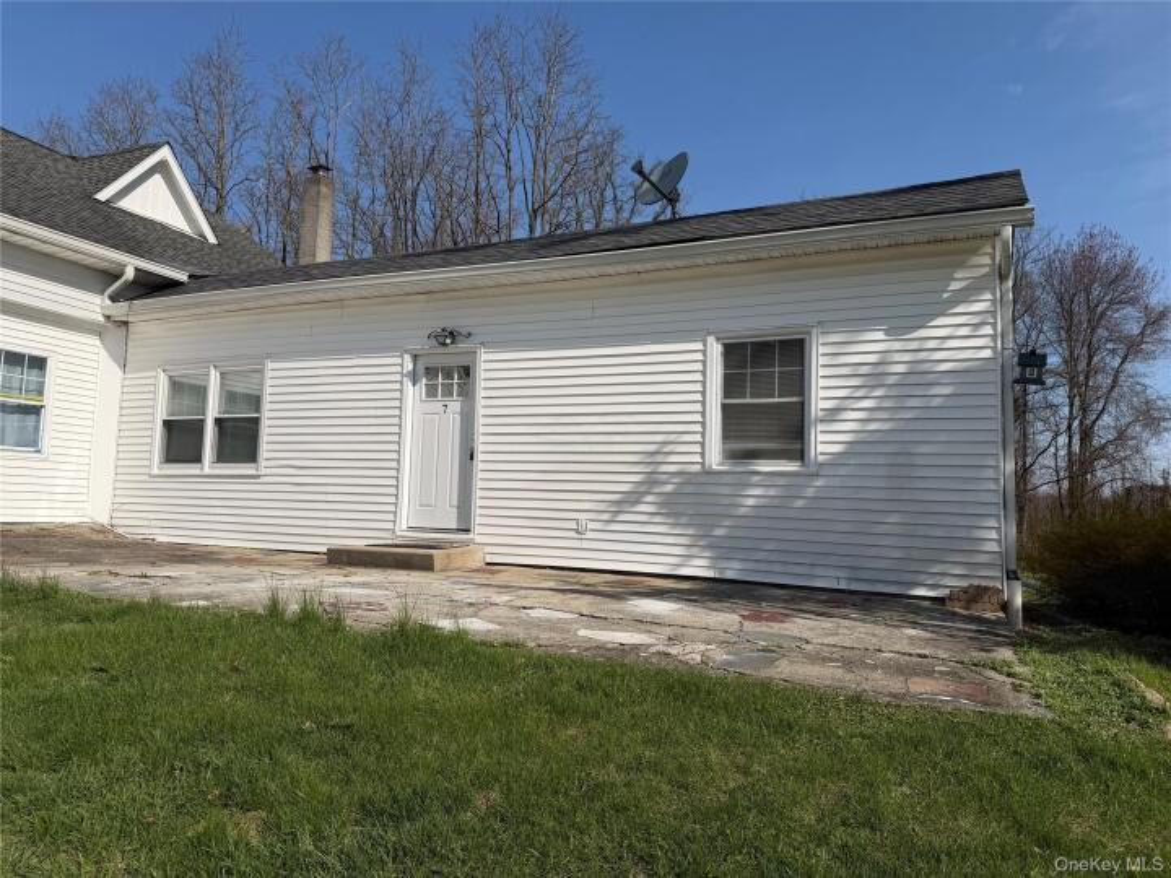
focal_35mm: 24
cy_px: 439
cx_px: 586
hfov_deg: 71.6
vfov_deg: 56.8
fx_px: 812
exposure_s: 1/9091
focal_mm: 6.76
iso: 80
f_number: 1.78
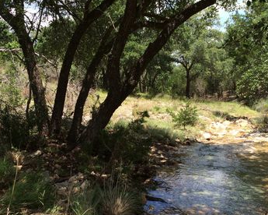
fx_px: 325
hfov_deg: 44.6
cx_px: 107
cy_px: 126
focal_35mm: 41
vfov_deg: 36.4
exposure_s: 1/892
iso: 32
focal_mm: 4.15
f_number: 2.2
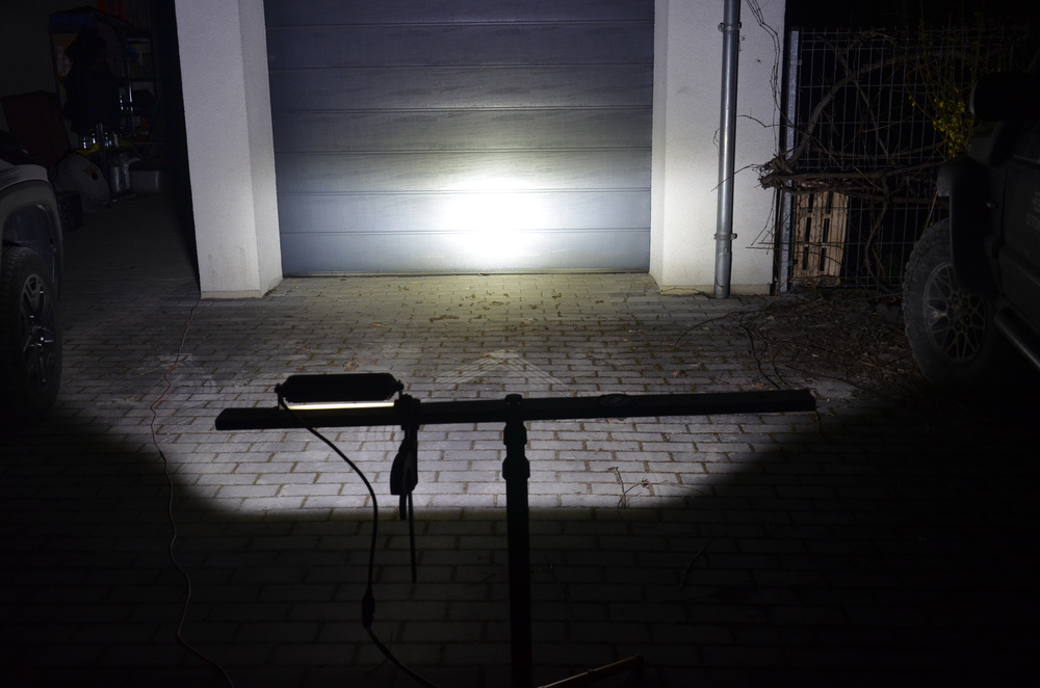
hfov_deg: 53.2
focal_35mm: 36
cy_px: 344
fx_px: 1038
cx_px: 520
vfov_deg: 36.7
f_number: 5.6
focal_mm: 24
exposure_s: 1/6
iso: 800
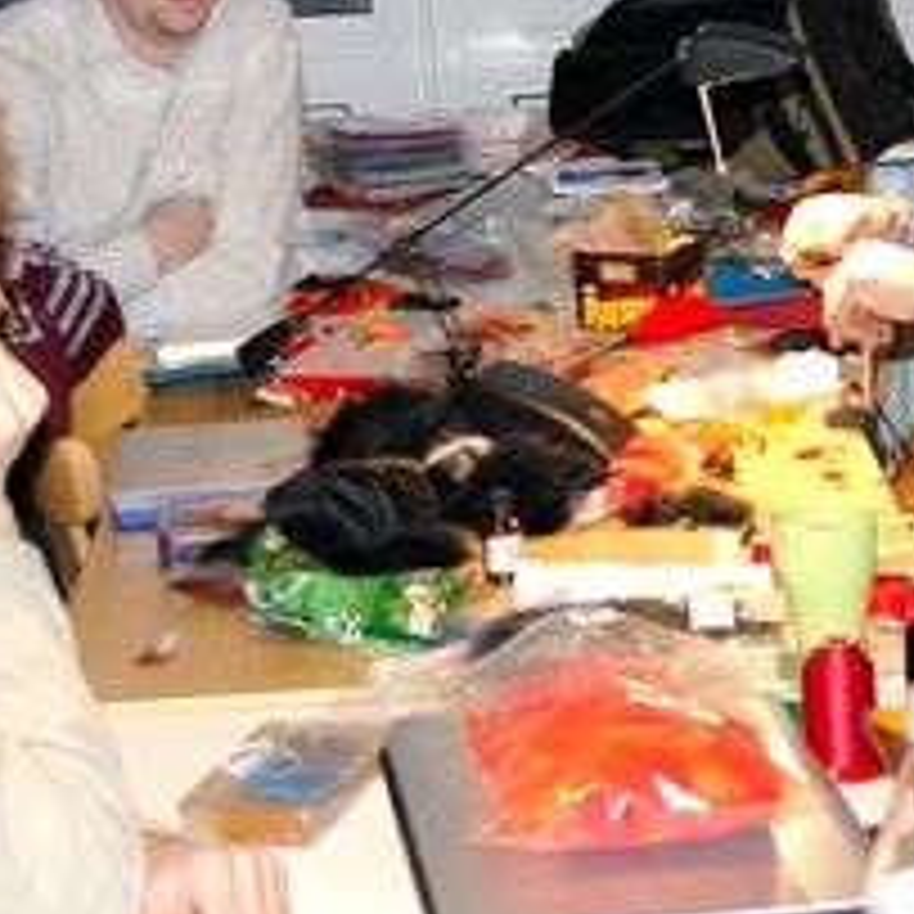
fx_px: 3405
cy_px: 333
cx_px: 842
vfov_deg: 15.3
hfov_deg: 15.1
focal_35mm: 114
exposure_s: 1/60
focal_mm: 23.13
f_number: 4
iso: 1600
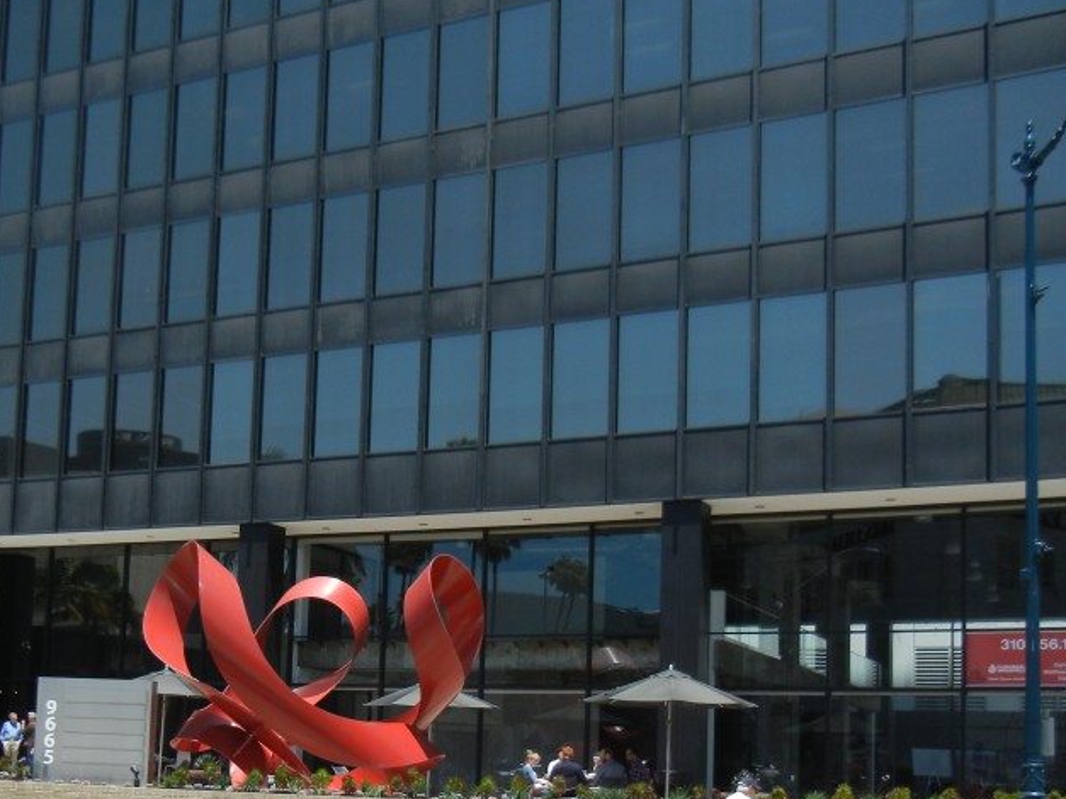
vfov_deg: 29.0
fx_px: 1509
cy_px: 632
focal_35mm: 49
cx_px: 345
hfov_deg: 38.4
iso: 160
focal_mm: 5.4
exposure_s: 1/310
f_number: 7
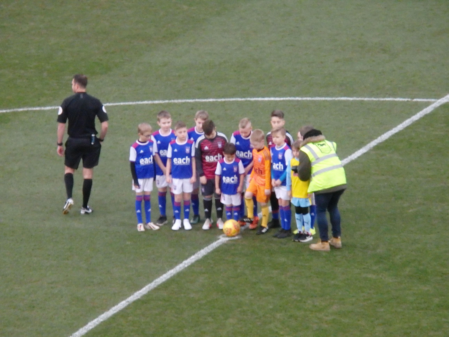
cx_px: 224
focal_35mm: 365
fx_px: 4734
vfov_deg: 4.1
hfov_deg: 5.4
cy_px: 168
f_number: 6.8
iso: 3200
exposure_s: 1/320
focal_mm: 65.2
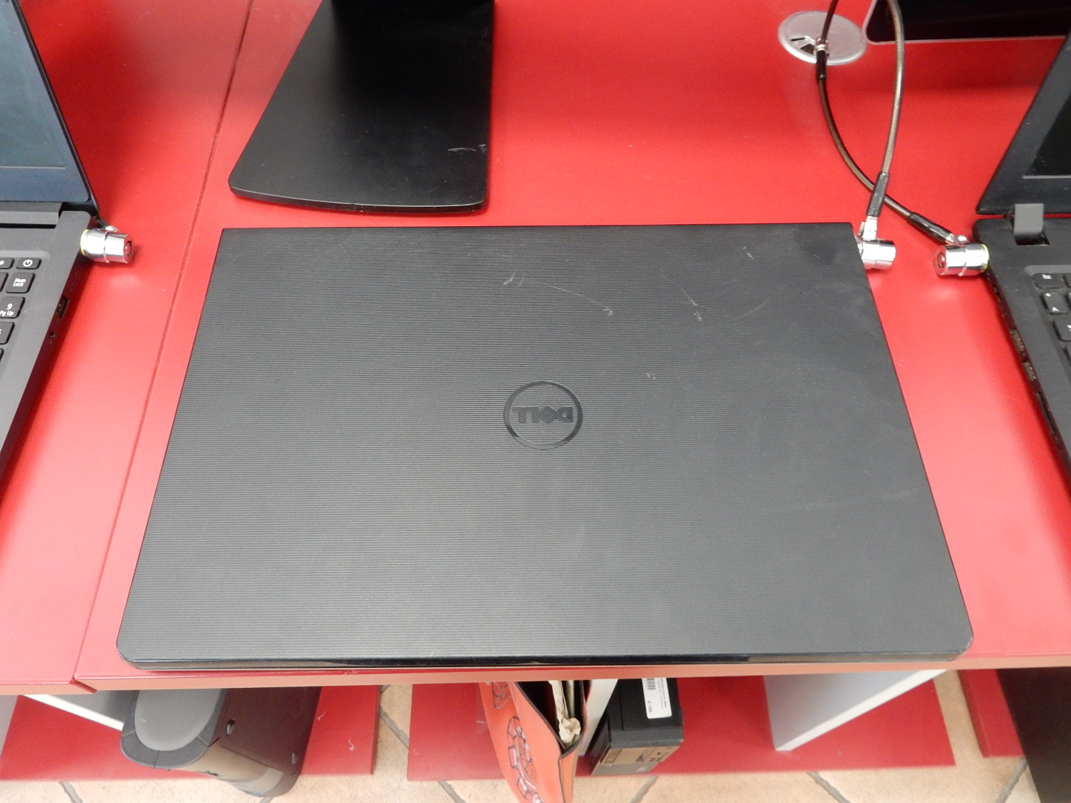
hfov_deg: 69.4
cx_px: 536
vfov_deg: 54.9
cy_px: 402
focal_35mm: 25
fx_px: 773
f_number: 3.7
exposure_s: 1/20
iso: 400
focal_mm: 4.5
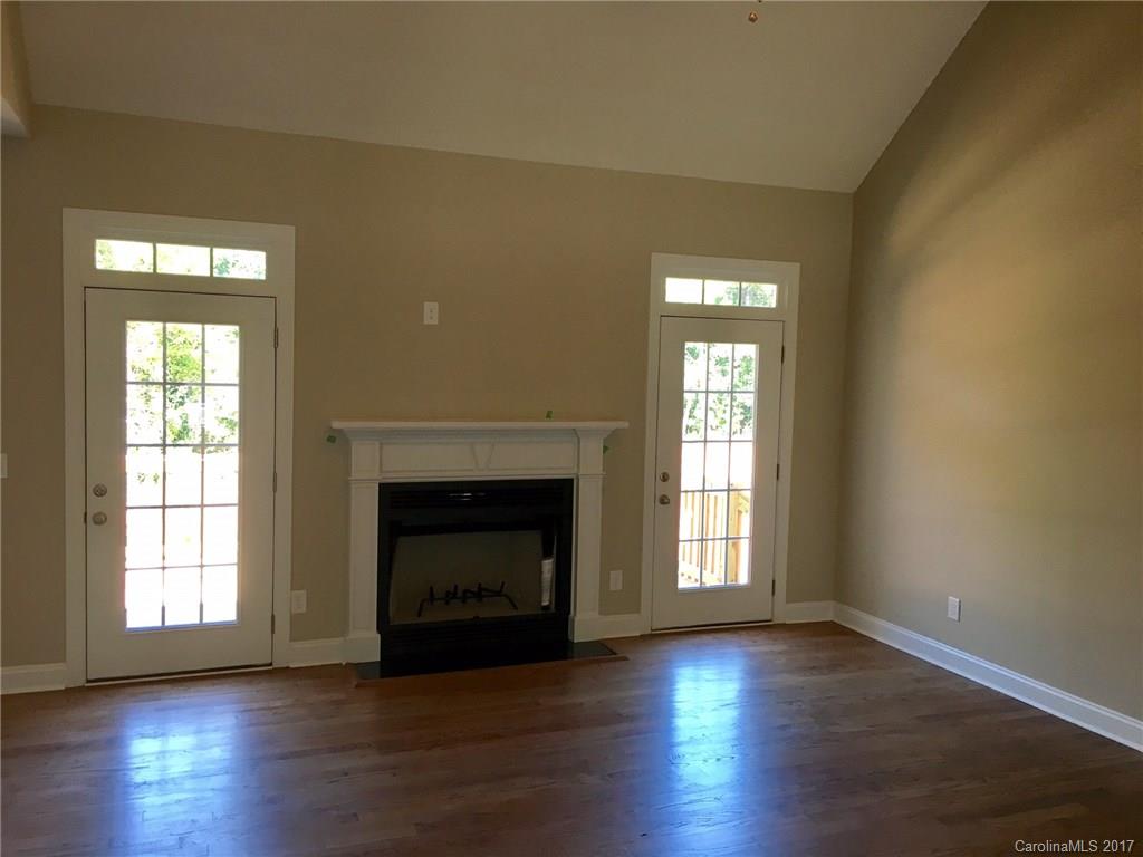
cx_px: 572
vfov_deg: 48.2
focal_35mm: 29
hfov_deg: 61.7
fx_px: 958
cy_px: 428
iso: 32
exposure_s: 1/30
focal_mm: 4.15
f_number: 2.2
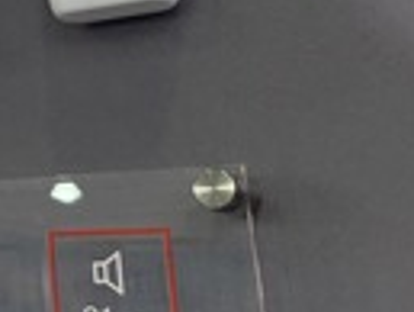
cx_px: -318
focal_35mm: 89
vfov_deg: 15.9
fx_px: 1065
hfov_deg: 17.9
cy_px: -80
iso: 125
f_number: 1.78
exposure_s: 1/100
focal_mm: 6.76
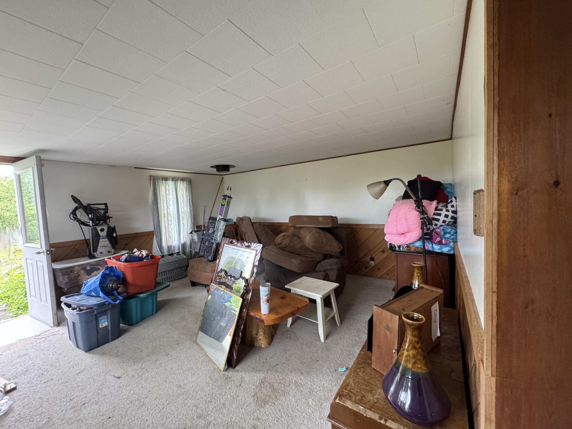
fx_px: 231
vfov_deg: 85.7
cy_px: 214
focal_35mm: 14
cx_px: 286
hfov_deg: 102.1
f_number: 2.2
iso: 320
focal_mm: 2.22
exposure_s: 1/63
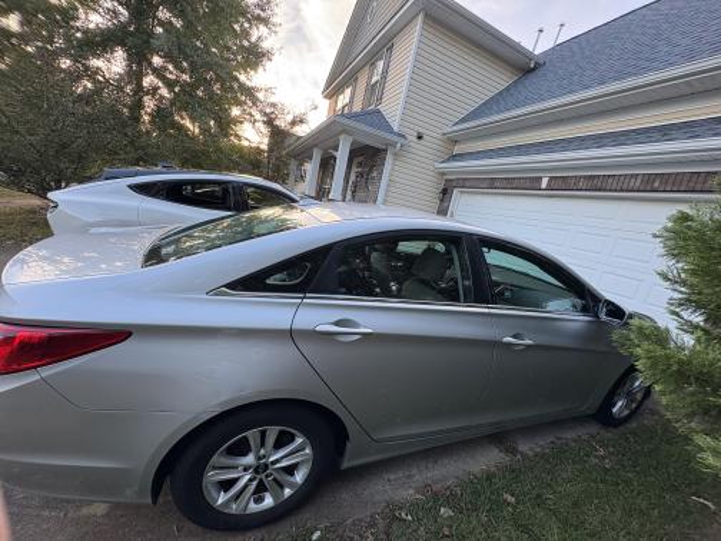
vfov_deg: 85.7
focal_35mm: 14
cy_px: 270
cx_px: 360
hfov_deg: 102.1
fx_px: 292
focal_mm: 2.22
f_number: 2.2
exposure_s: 1/99
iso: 160
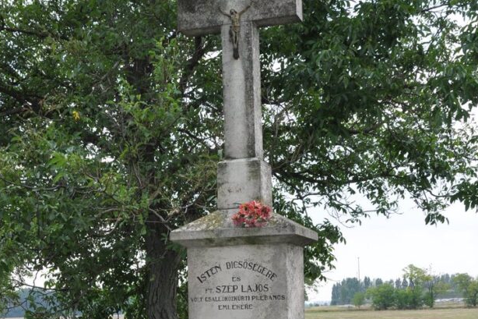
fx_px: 863
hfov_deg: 31.0
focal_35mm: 65
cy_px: 286
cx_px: 220
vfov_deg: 20.5
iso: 400
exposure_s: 1/200
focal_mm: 26
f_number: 11
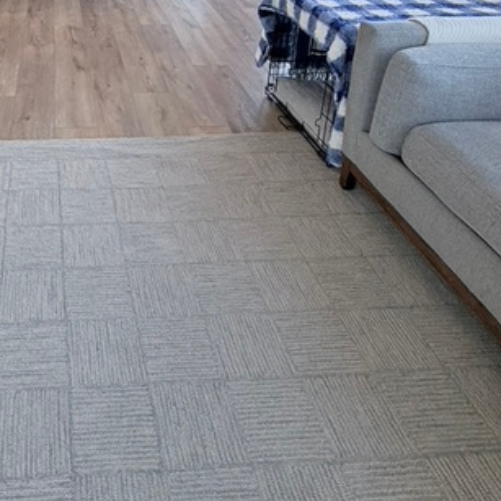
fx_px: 508
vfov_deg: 42.2
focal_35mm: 31
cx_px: 62
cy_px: -42
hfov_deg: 47.8
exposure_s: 1/120
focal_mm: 2.22
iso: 160
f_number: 2.2
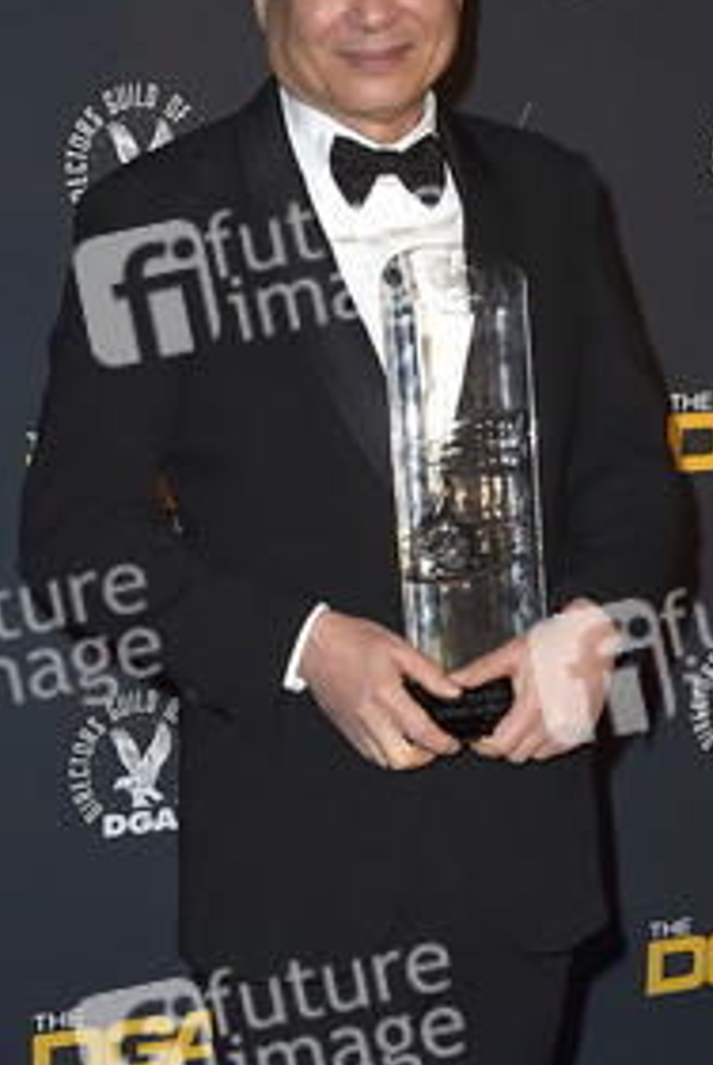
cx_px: 381
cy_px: 466
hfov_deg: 25.1
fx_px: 1600
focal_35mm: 54
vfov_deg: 36.8
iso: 500
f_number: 6.3
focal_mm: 38
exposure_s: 1/250
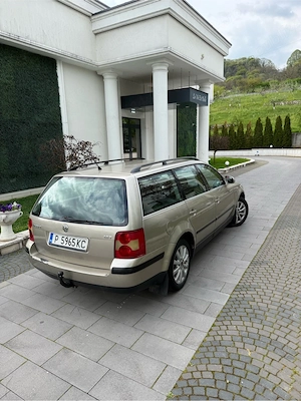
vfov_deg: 71.6
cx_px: 150
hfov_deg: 56.8
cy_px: 200
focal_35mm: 24
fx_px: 278
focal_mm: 6.76
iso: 100
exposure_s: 1/1855
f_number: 1.78
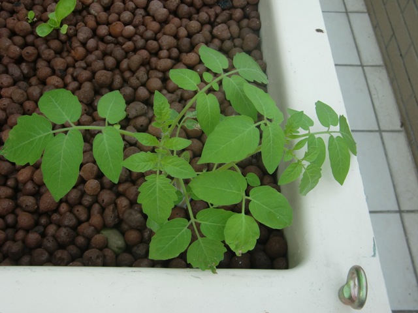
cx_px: 209
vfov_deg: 37.7
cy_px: 156
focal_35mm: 38
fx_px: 459
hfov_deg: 49.0
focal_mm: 6.66
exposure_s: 1/100
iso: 64
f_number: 3.9
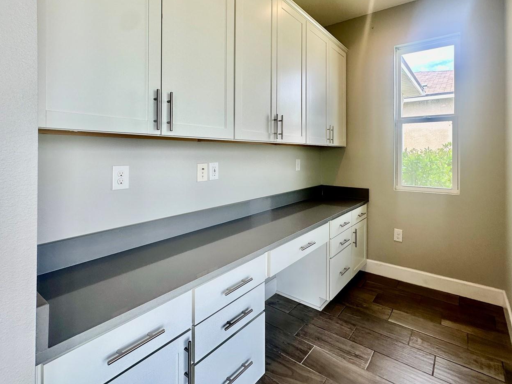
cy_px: 151
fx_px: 266
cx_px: 282
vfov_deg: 70.8
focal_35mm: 18
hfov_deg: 87.5
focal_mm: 2.22
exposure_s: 1/120
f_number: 2.2
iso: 50
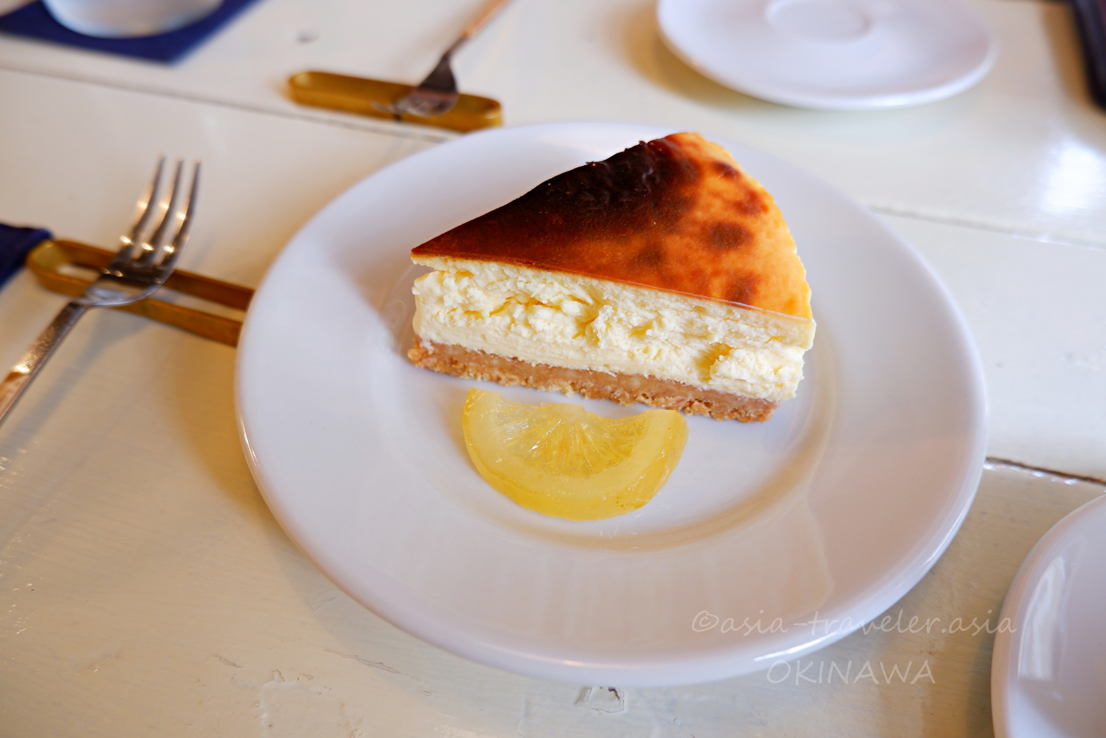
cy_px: 369
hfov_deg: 76.1
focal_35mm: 23
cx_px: 553
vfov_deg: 55.1
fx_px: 707
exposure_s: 1/45
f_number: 3.5
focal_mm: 15
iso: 200
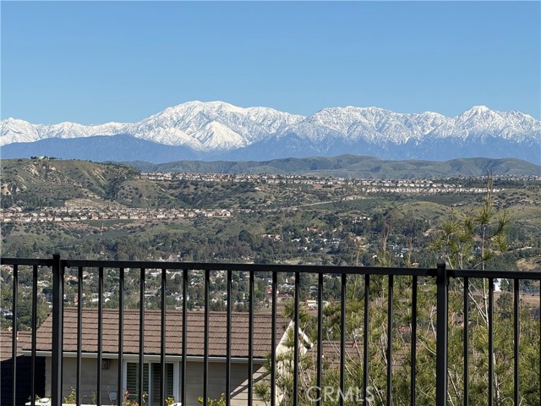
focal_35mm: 120
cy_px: 203
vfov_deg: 12.3
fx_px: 1875
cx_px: 270
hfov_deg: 16.4
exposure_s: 1/2283
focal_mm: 15.66
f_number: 2.8
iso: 50
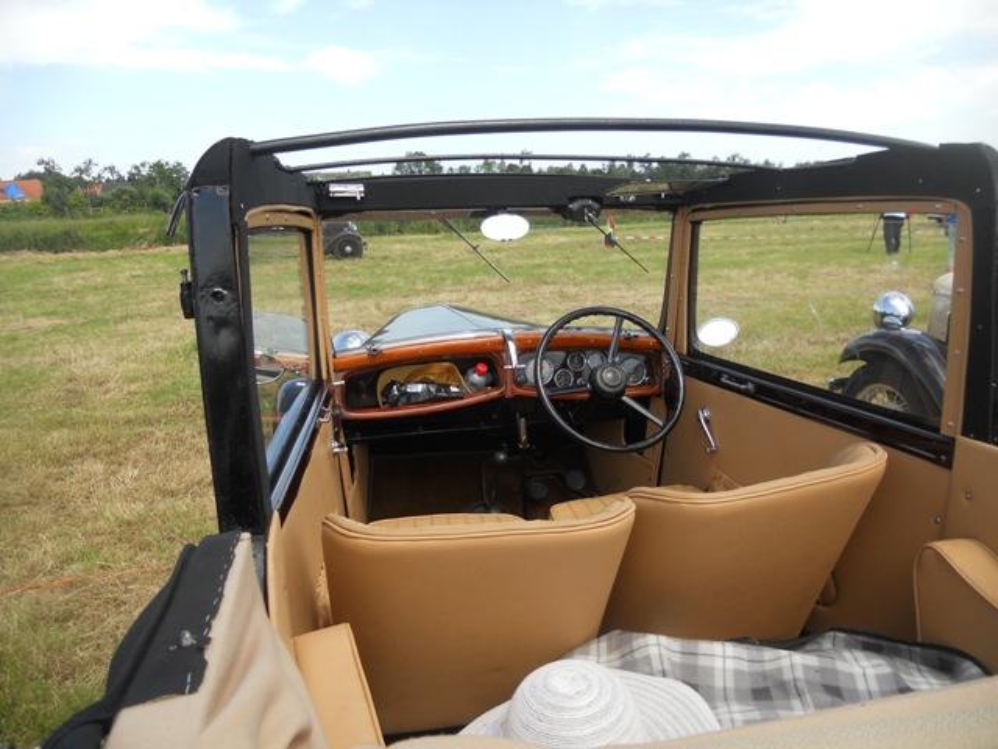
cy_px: 374
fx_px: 778
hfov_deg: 65.3
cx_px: 499
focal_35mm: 27
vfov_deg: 51.4
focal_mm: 4.9
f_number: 3.2
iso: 80
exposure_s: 1/400
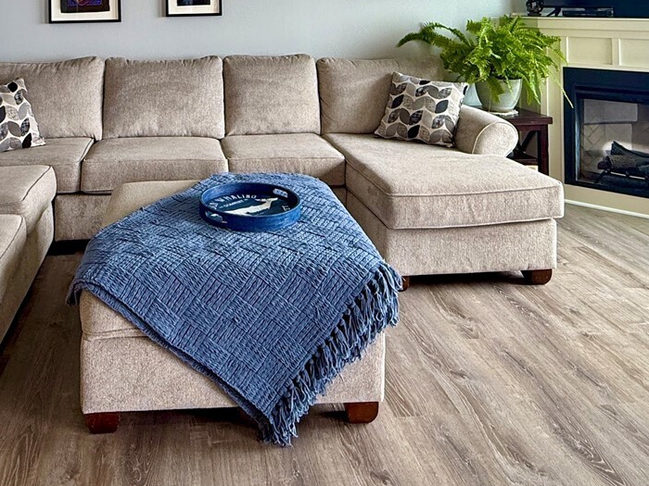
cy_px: -13
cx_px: 222
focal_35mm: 32
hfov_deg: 55.7
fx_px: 600
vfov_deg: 38.6
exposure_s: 1/120
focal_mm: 2.22
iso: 160
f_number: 2.2
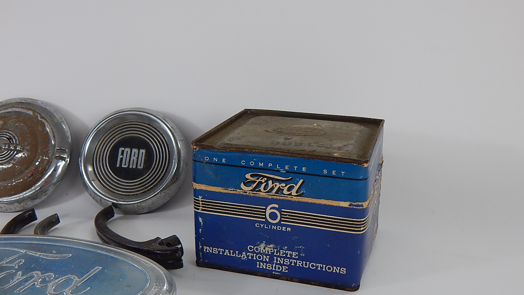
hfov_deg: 52.8
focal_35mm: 38
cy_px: 183
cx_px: 265
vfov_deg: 31.1
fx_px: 528
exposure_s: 1/60
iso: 125
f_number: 3.3
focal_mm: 6.1
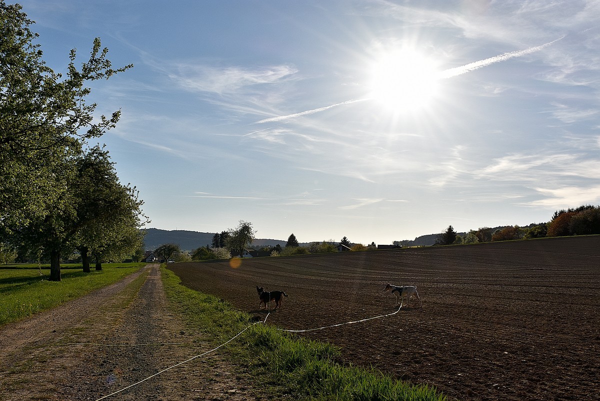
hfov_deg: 47.9
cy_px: 200
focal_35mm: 40
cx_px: 300
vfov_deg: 33.0
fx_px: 675
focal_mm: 27
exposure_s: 1/640
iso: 200
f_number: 13
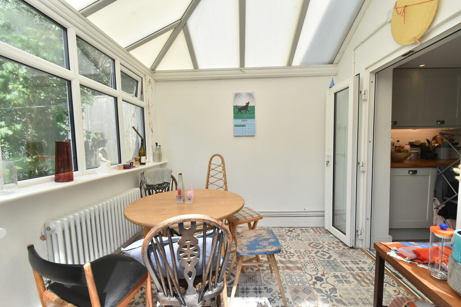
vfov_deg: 77.3
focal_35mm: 15
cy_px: 154
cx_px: 230
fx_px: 192
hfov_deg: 100.4
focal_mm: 10
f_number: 9
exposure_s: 1/320
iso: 500
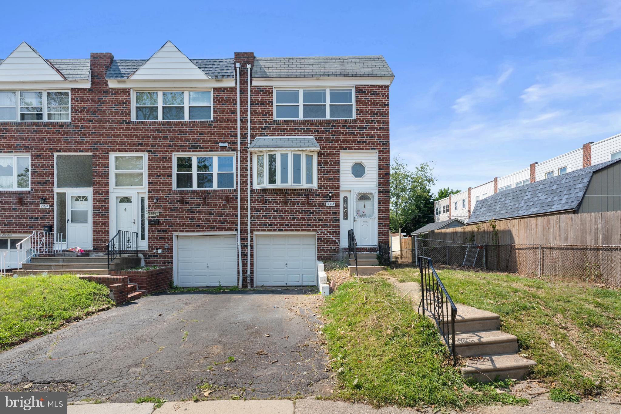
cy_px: 207
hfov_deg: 96.7
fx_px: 276
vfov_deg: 73.7
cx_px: 310
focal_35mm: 16
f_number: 8
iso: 400
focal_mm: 16
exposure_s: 1/320
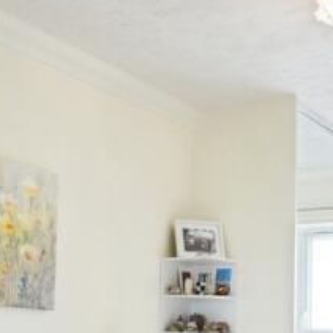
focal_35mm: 66
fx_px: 718
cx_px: 118
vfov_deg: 24.7
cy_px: 347
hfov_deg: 26.0
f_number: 9
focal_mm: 16
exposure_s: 1/100
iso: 2000
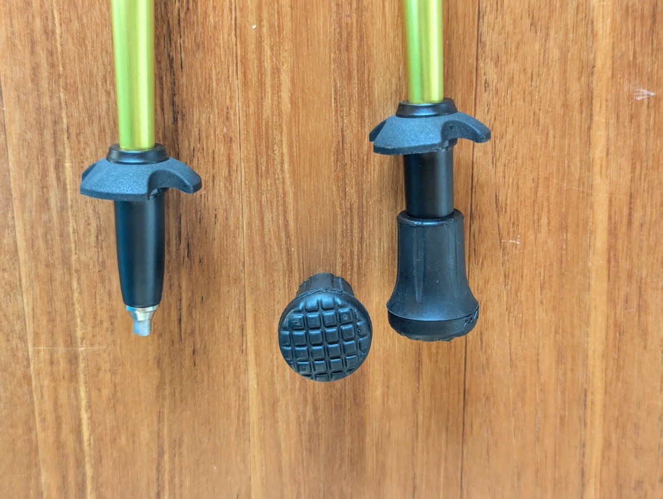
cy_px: 250
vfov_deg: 30.3
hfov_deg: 39.6
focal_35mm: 48
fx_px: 920
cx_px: 332
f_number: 1.85
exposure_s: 1/113
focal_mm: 6.81
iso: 547
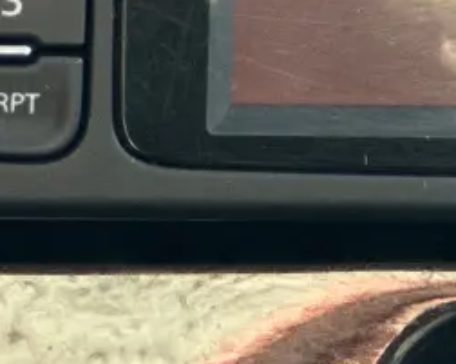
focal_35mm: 430
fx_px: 5796
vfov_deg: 3.6
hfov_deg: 4.5
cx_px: 689
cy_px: -38
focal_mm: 9
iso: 250
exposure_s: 1/111
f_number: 2.8
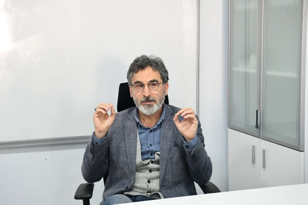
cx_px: 154
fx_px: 599
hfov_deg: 28.8
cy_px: 102
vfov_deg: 19.5
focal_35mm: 70
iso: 12800
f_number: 7.1
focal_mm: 70
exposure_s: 1/320
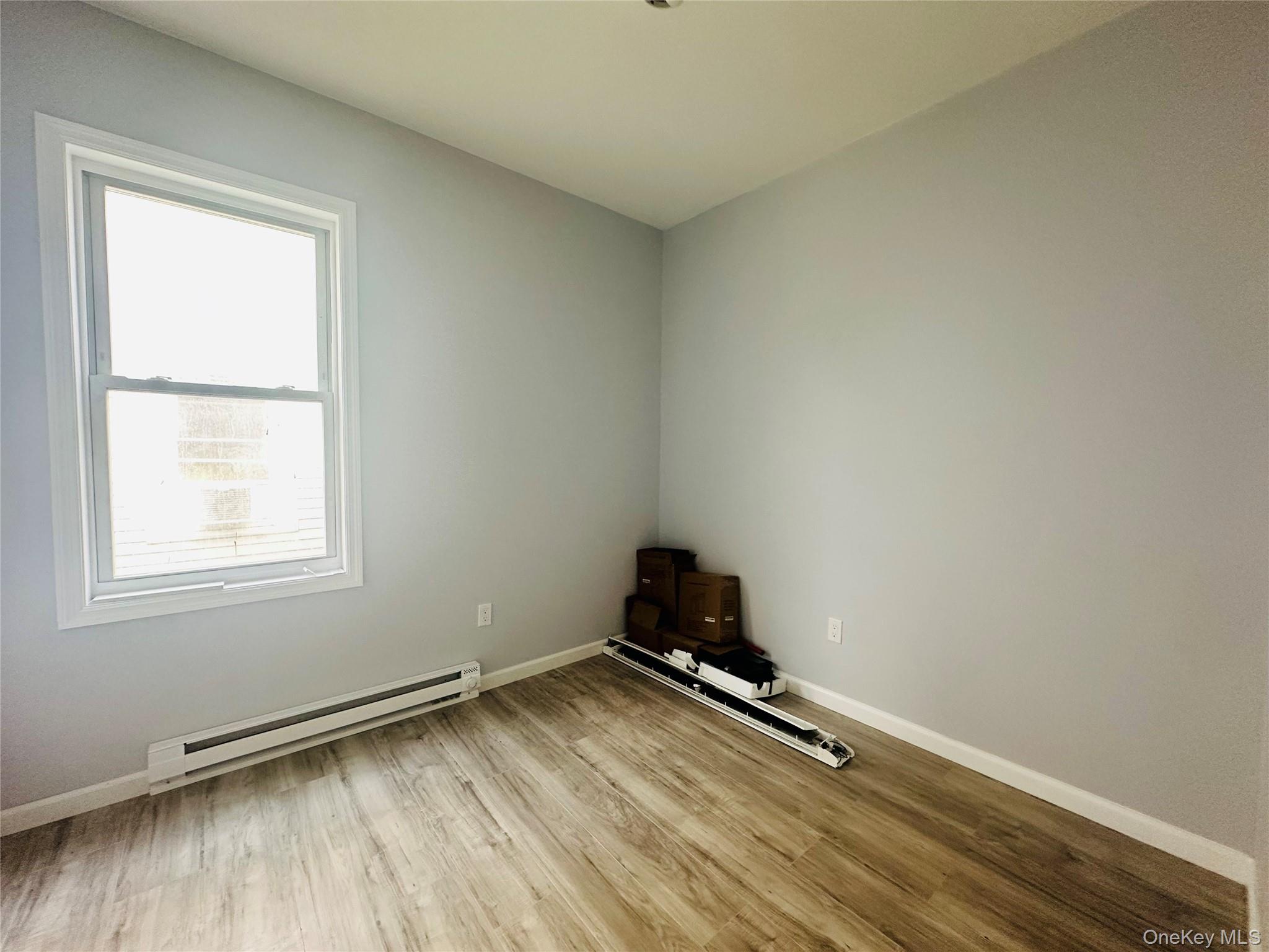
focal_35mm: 14
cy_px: 476
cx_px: 634
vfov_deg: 85.7
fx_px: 513
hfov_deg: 102.1
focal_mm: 2.22
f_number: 2.2
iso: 200
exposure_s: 1/120
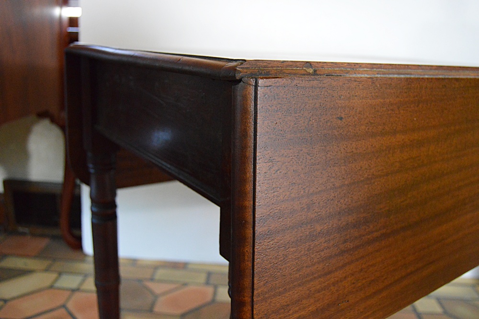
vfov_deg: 39.9
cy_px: 160
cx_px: 240
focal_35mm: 33
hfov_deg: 57.3
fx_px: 439
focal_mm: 22
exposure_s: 1/60
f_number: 3.5
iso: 2800
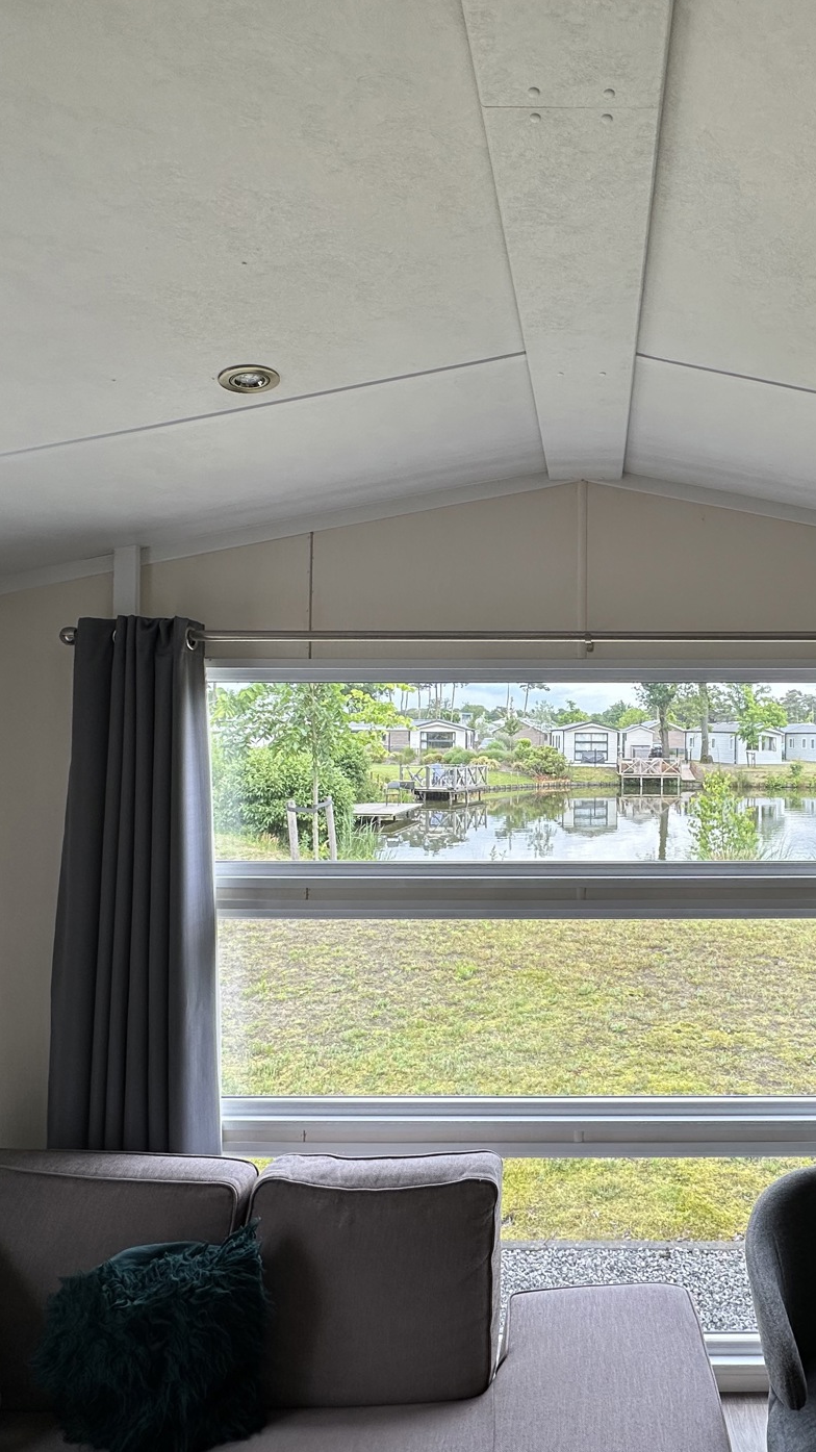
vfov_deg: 83.9
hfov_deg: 51.6
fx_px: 808
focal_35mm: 21
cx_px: 597
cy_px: 721
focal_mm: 2.22
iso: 40
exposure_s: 1/319
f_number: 2.2
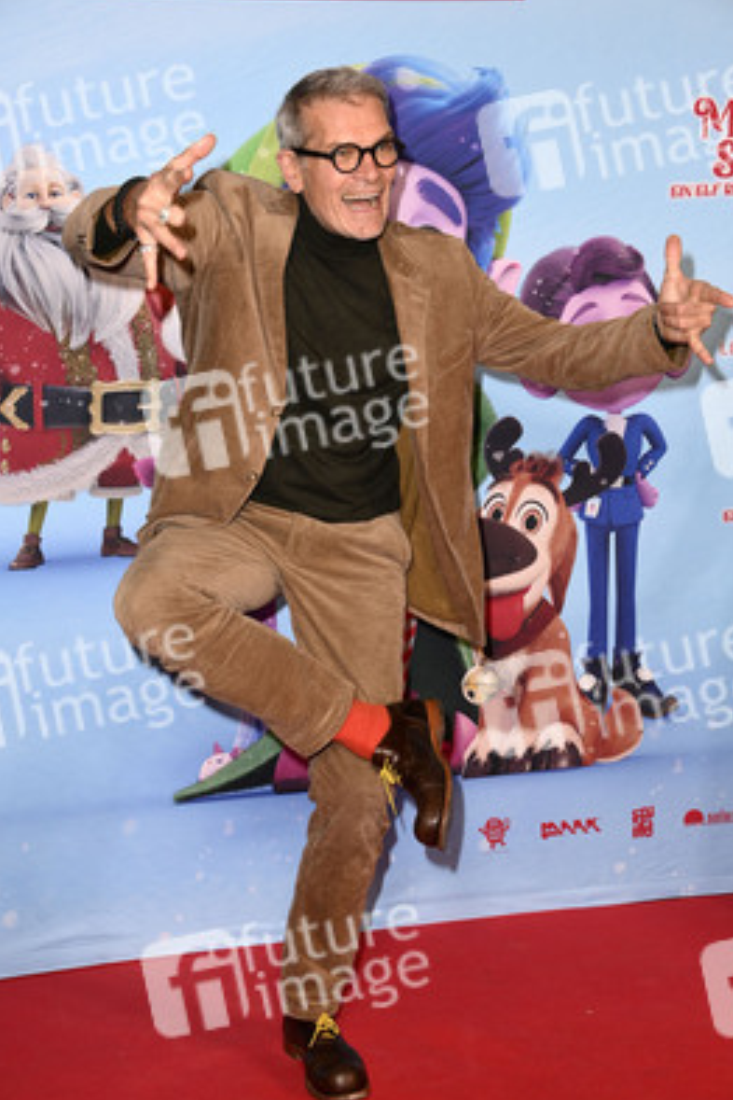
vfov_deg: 33.9
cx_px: 366
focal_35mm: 59
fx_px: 1802
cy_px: 551
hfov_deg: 23.0
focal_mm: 58
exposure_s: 1/250
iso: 1000
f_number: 5.6
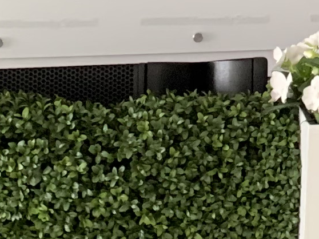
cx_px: 569
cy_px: -304
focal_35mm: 188
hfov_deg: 10.0
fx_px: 1732
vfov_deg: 7.5
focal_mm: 4.25
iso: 250
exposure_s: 1/60
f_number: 1.8
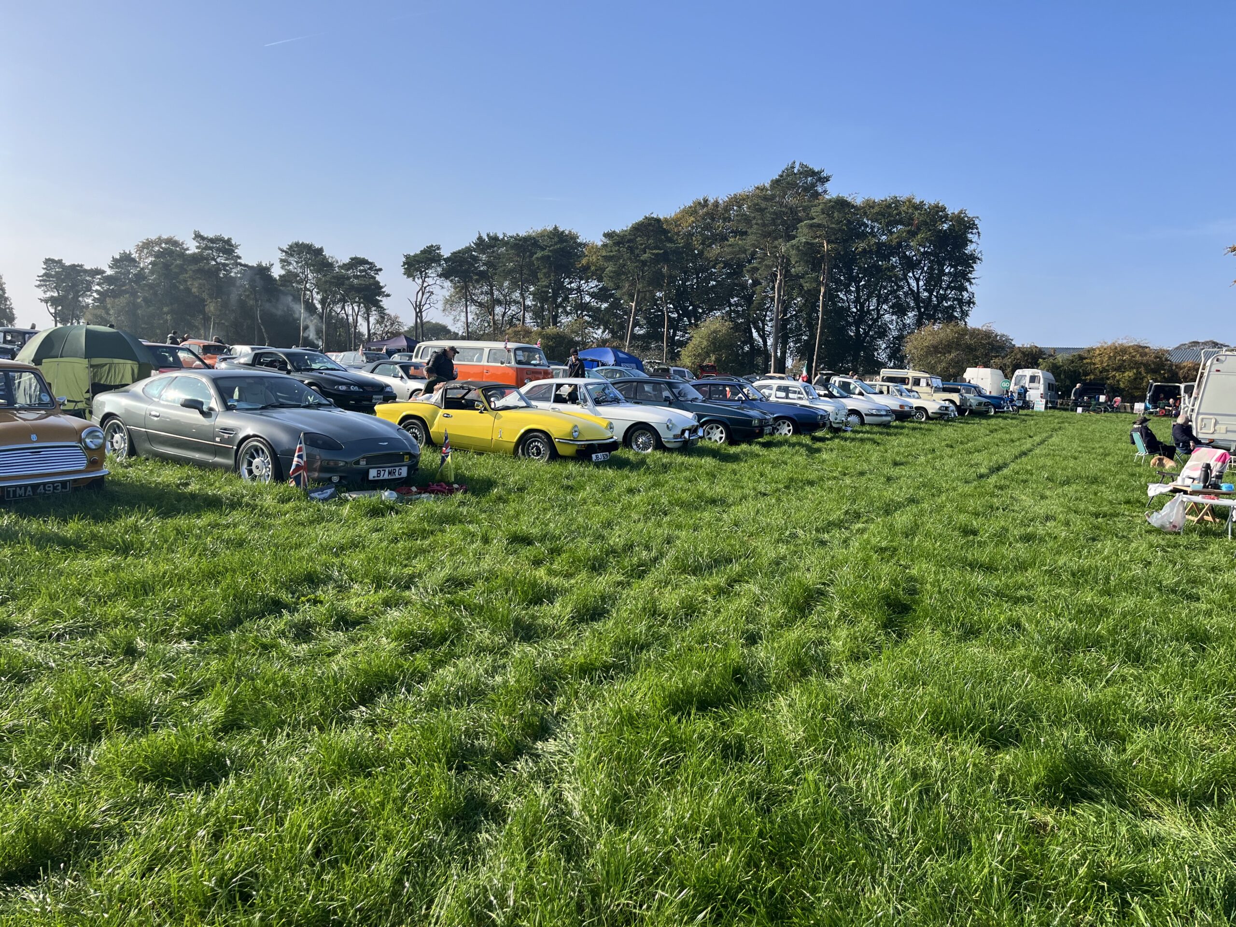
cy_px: 464
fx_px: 928
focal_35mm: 26
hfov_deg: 67.3
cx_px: 618
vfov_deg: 53.1
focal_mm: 5.1
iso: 50
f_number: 1.6
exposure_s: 1/2825
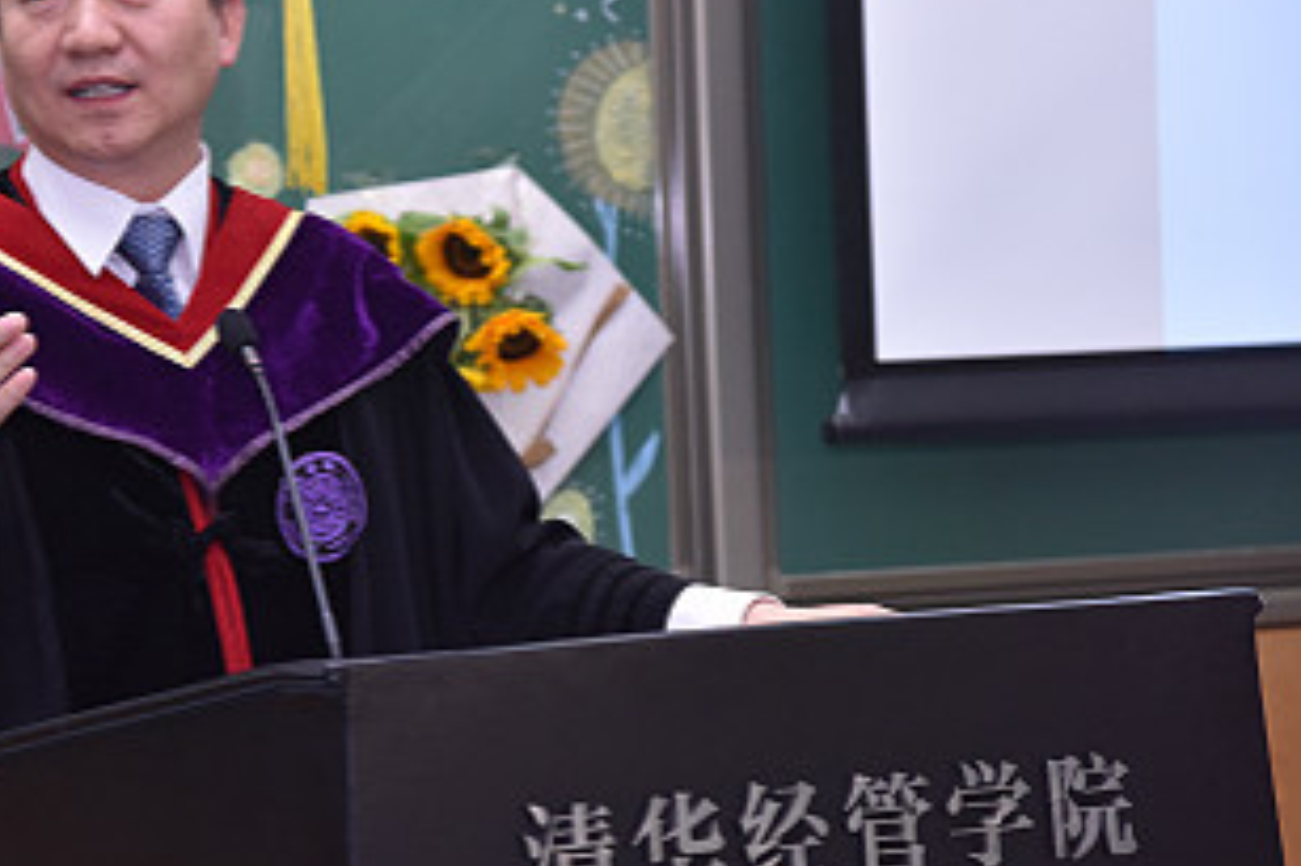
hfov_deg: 14.8
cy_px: 374
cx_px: 317
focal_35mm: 138
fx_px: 4984
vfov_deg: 9.9
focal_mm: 85
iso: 2000
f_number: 5
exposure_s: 1/100
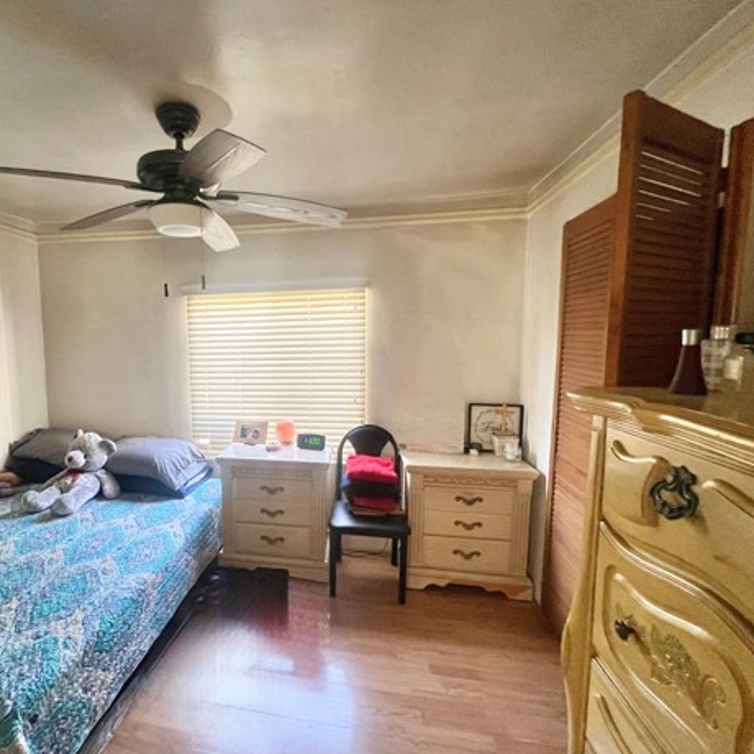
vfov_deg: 87.4
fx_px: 394
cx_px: 277
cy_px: 385
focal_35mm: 16
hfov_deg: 85.5
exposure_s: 1/60
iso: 320
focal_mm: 1.57
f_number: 1.8
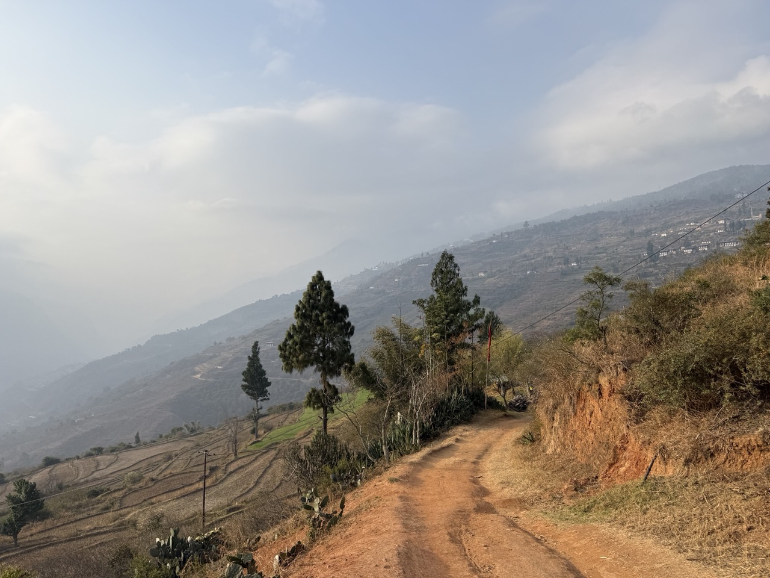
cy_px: 289
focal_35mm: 24
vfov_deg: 56.8
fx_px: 534
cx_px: 385
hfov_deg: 71.6
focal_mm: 6.76
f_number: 1.78
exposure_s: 1/3425
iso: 80
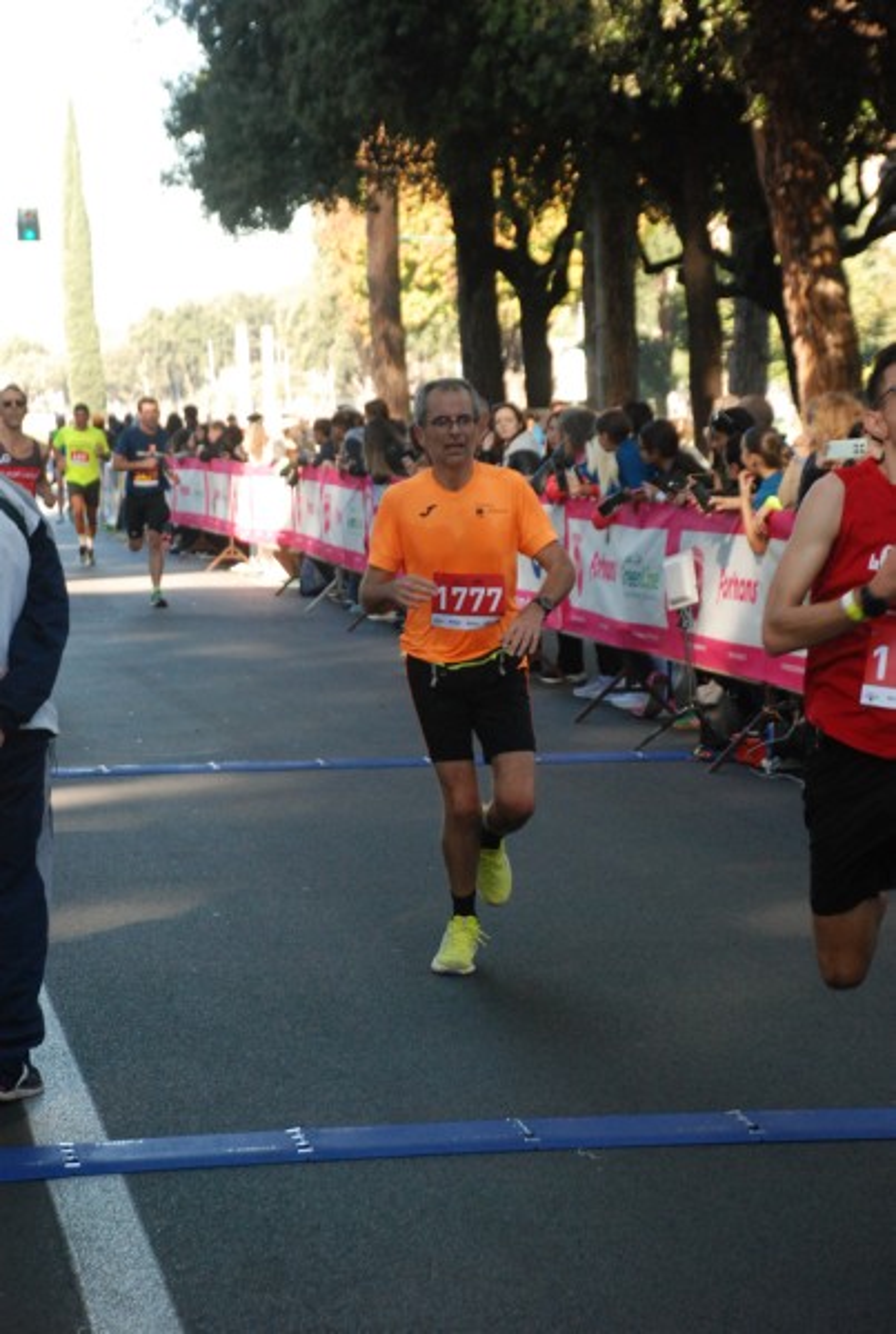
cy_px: 667
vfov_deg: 19.4
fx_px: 3900
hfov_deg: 13.1
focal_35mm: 105
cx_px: 448
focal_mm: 70
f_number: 5.6
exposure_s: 1/400
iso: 1000
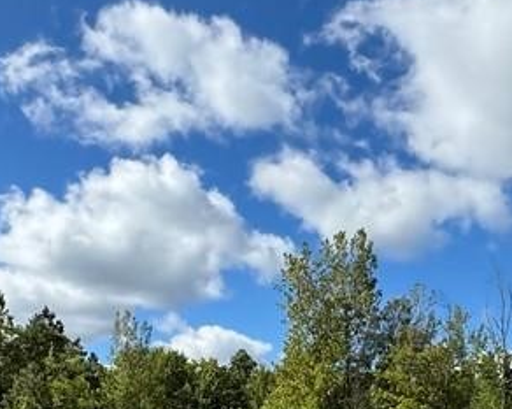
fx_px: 727
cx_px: 275
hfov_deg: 38.8
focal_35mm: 48
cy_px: 430
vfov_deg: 28.9
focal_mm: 2.22
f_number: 2.2
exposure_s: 1/1880
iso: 50
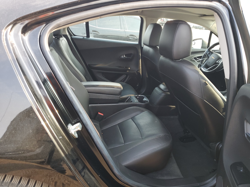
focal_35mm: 26
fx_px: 188
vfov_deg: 53.1
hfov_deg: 67.3
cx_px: 125
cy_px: 94
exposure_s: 1/120
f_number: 1.5
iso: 57
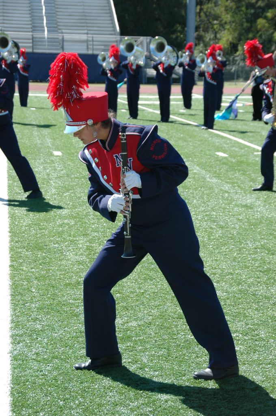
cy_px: 208
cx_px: 138
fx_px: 1211
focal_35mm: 105
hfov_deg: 13.0
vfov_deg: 19.5
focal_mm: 70
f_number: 8
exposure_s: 1/250
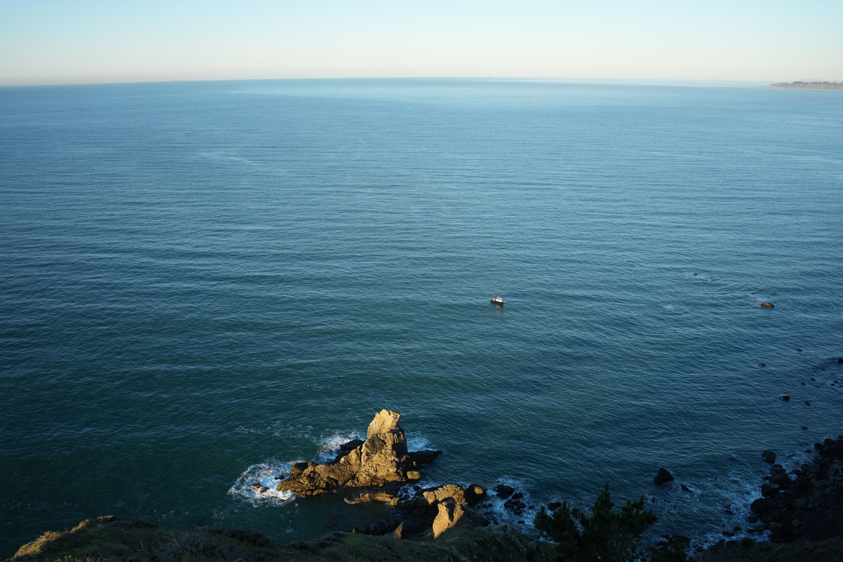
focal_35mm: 29
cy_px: 281
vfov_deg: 45.0
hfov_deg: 63.7
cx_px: 422
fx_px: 679
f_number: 4
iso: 250
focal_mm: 29
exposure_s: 1/500
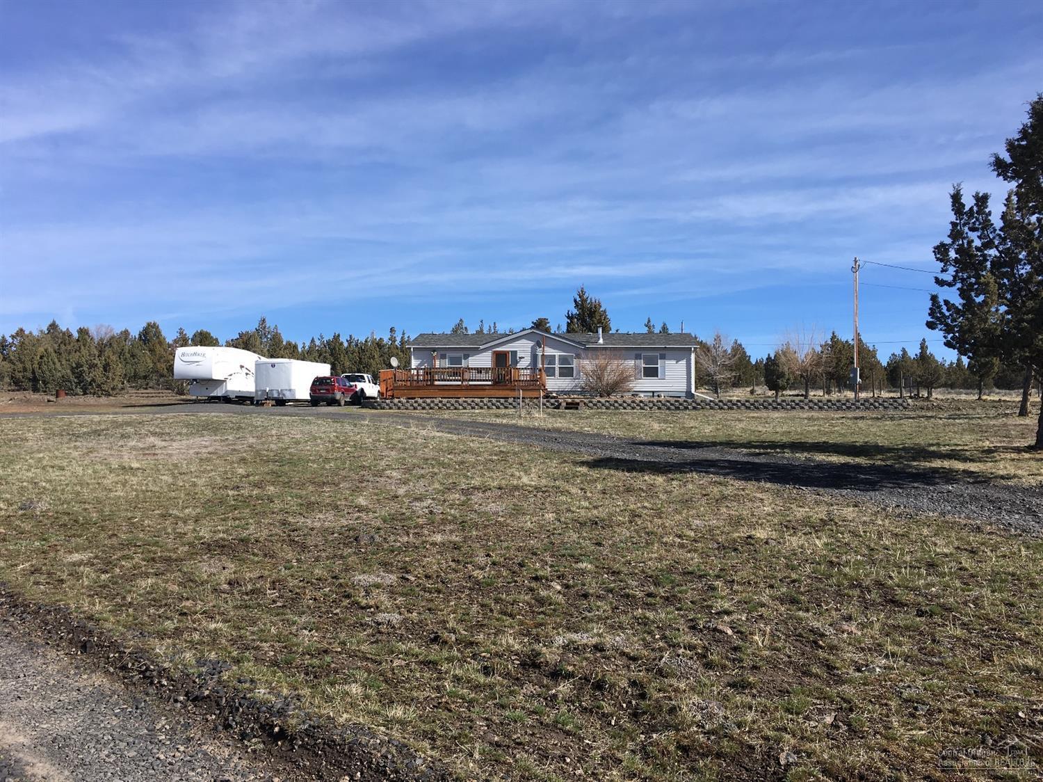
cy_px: 391
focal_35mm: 29
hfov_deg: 61.7
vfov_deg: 48.2
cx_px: 522
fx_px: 874
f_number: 2.2
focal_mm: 4.15
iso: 25
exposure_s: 1/1326
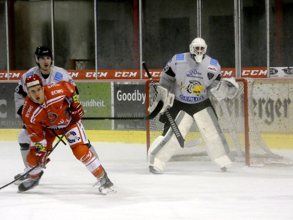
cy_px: 110
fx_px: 1600
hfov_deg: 10.5
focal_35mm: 189
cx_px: 146
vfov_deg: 7.9
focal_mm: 33.9
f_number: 5.5
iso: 1600
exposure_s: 1/125
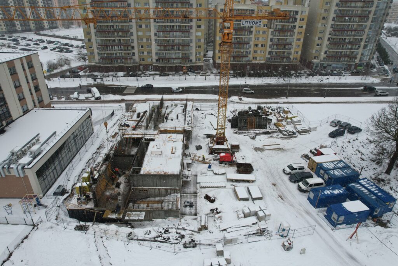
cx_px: 199
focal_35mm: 22
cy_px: 133
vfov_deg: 57.2
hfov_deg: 78.6
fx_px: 243
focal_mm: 8.38
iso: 100
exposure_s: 1/1250
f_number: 2.8
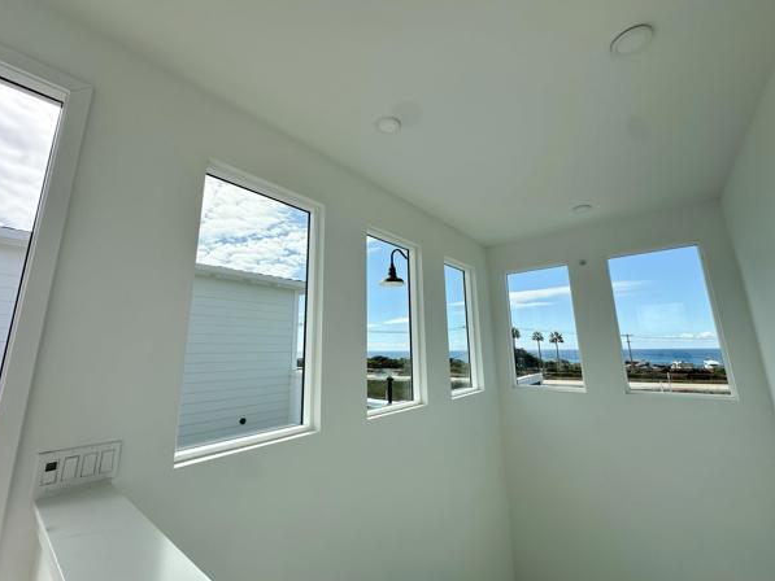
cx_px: 382
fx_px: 336
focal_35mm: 15
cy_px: 280
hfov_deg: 98.2
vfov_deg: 81.7
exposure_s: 1/2020
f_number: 2.2
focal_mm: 2.22
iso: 50
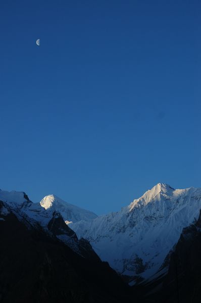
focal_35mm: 75
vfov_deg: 27.0
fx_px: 630
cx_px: 100
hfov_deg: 18.1
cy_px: 152
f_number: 4
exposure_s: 1/640
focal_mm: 50
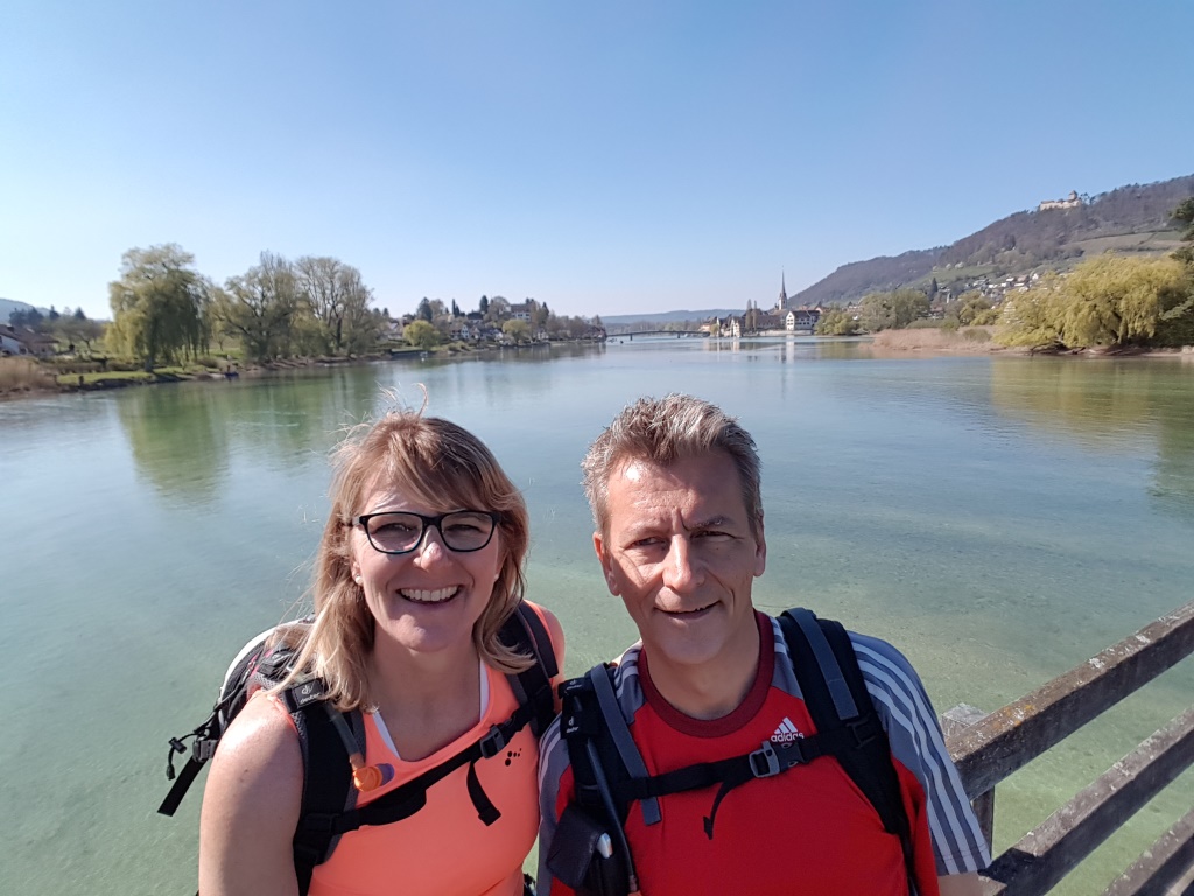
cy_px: 448
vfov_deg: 63.4
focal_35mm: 21
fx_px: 724
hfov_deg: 79.0
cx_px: 597
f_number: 1.7
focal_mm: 2.1
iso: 50
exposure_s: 1/1776
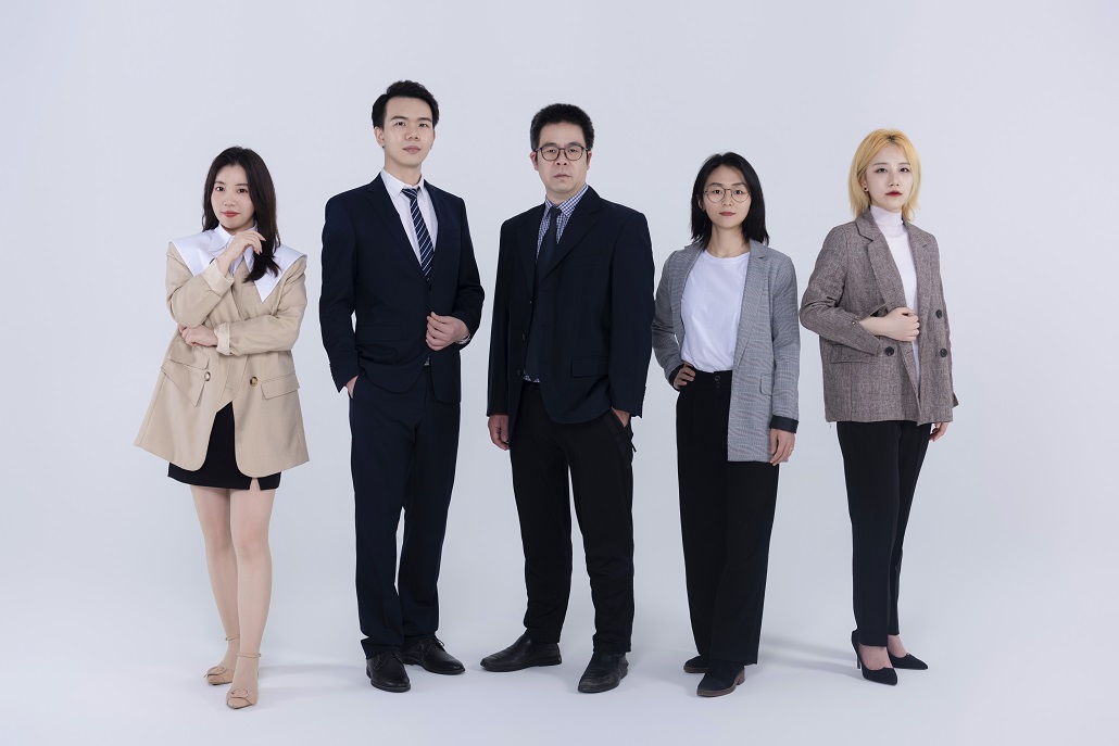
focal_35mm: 56
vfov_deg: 24.2
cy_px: 373
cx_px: 560
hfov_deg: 35.6
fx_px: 1741
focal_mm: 56
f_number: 8
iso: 100
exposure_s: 1/125
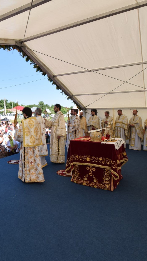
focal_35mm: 24
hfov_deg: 45.4
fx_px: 166
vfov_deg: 76.3
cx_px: 30
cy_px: 130
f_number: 9
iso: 100
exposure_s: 1/80
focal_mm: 10
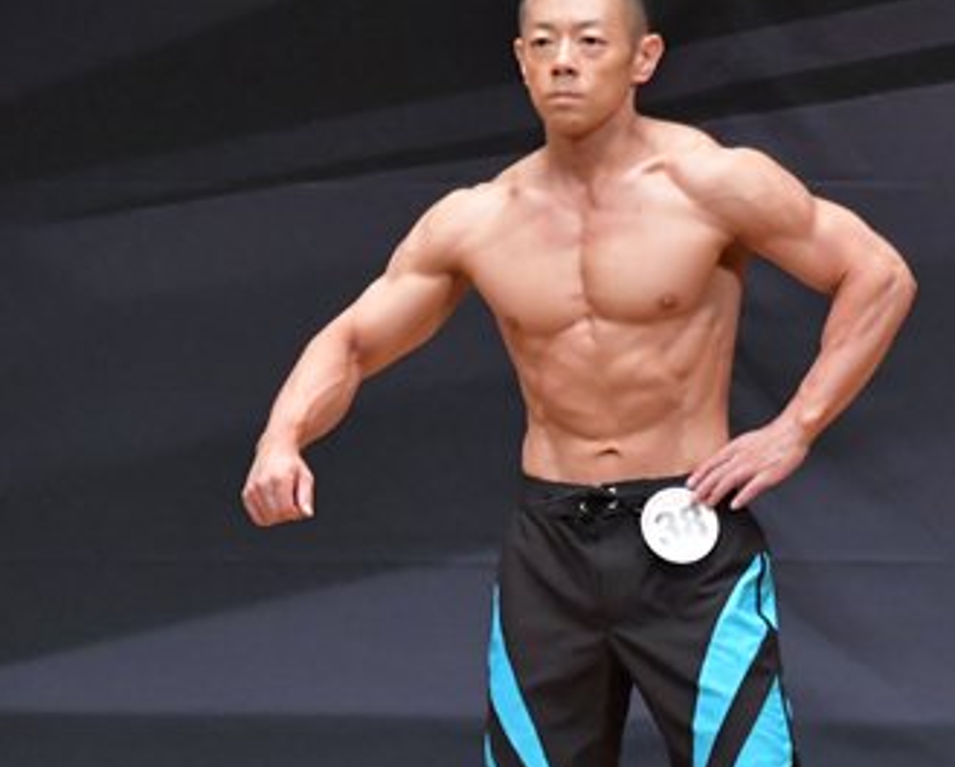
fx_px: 18733
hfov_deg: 2.9
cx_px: 605
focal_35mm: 662
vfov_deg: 2.3
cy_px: 508
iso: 6400
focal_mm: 200
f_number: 5.6
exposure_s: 1/400
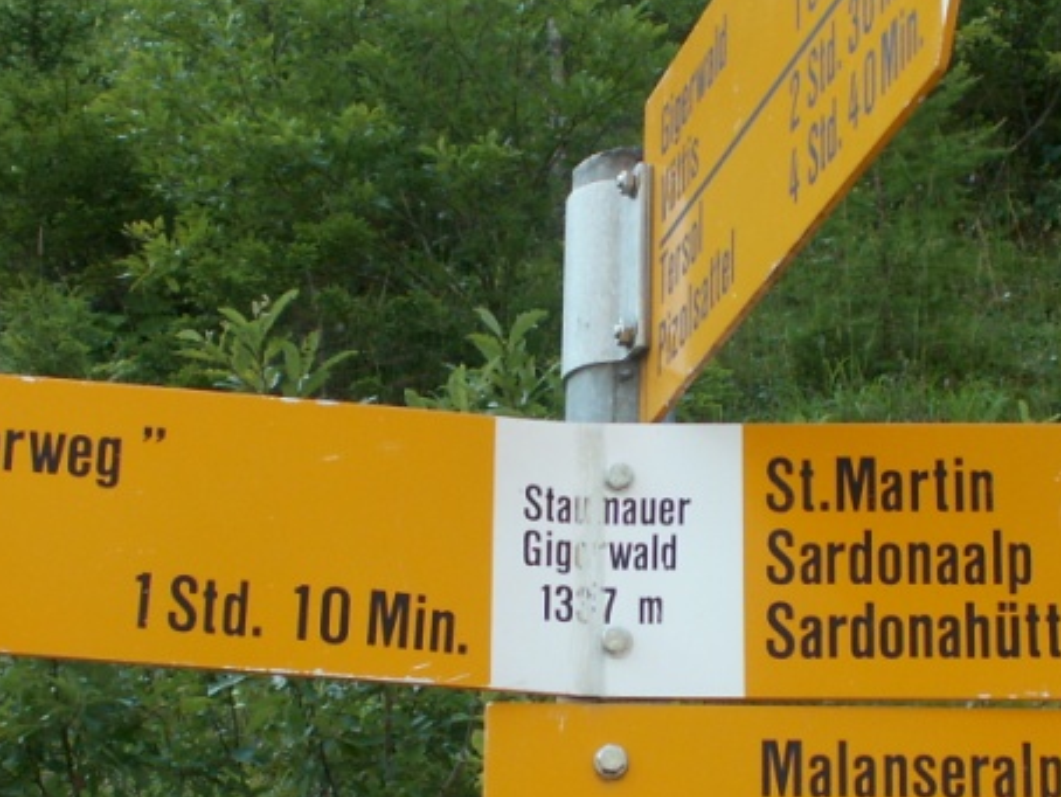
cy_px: 519
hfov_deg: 18.5
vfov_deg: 14.0
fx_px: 3251
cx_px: 629
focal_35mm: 106
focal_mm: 7.74
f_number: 3.2
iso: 50
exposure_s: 1/125
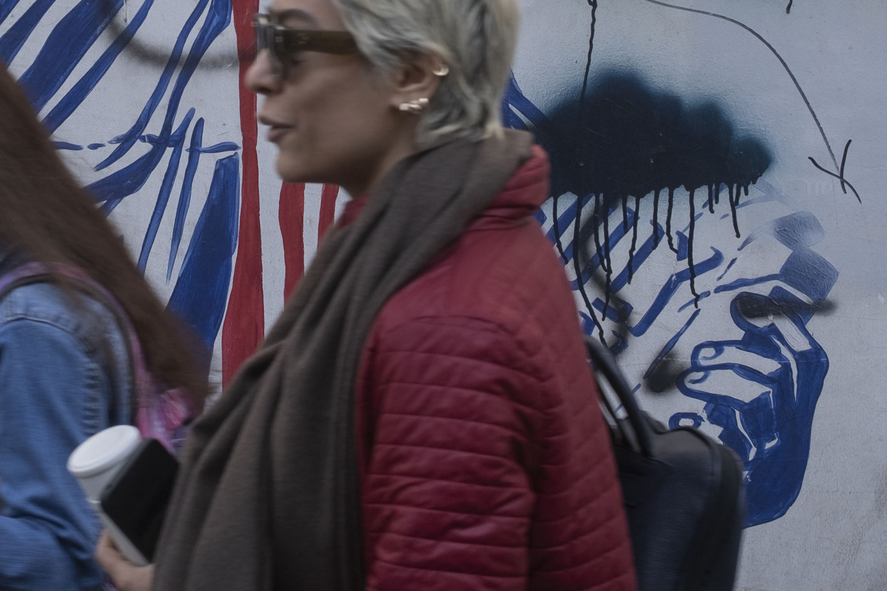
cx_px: 162
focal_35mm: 156
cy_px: 26
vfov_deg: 8.8
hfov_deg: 13.1
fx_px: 3843
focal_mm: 35
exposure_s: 1/200
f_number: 5
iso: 200
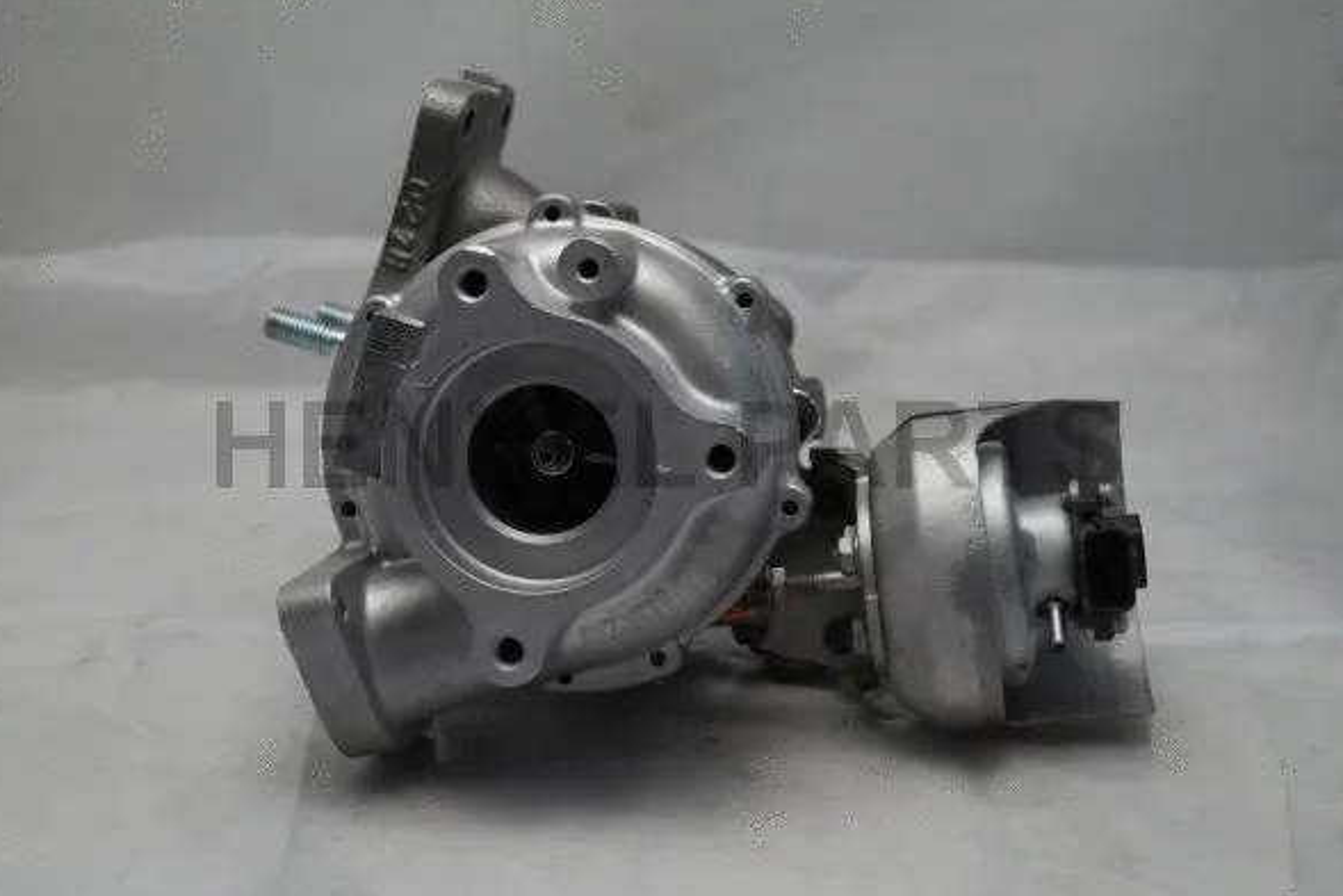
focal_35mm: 61
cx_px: 667
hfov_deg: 32.9
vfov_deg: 22.3
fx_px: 2276
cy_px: 446
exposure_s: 1/160
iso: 800
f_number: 5
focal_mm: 40
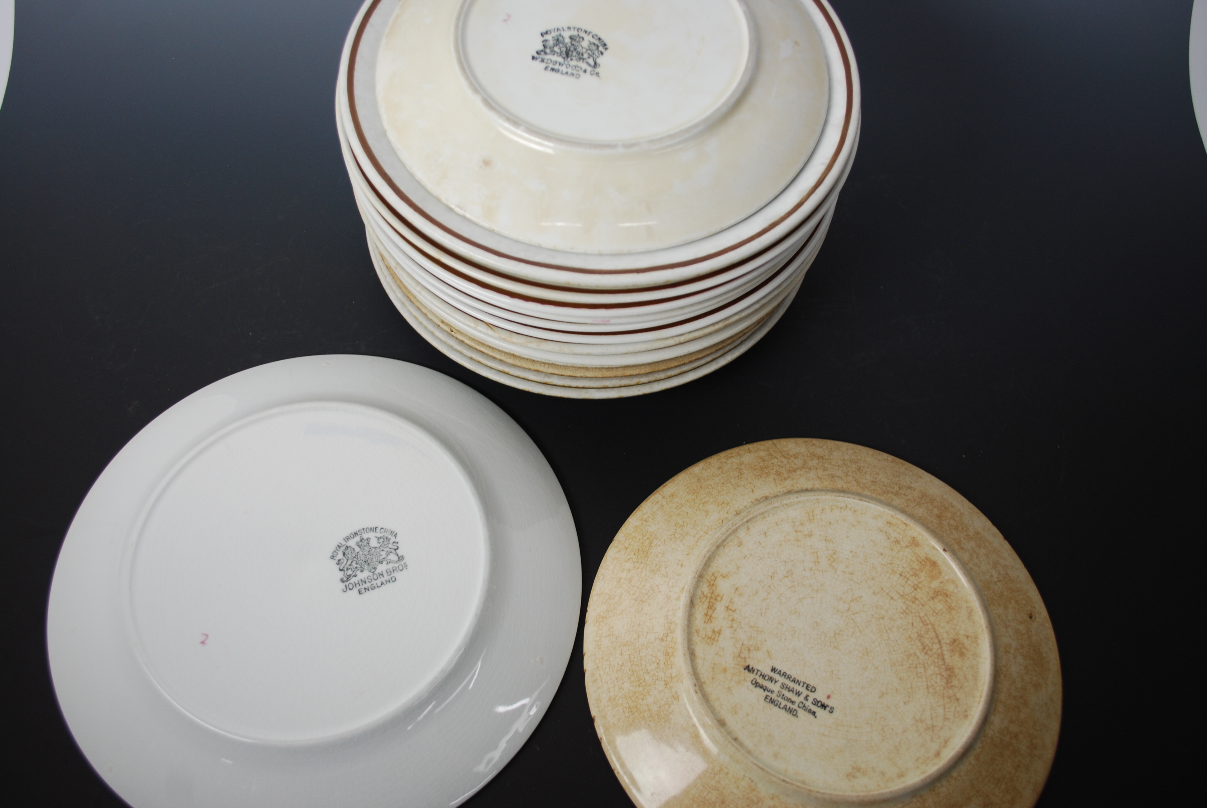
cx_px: 604
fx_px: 1108
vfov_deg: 40.1
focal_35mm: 33
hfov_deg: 57.2
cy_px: 404
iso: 200
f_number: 4
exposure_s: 1/50
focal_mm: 22
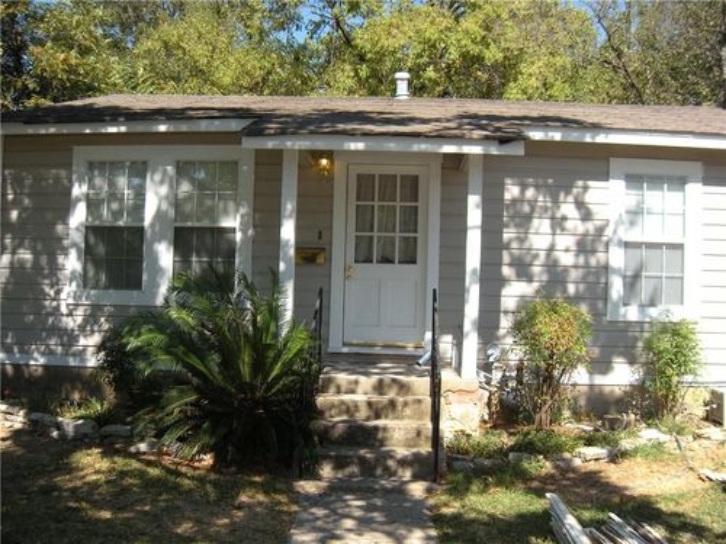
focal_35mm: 35
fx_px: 734
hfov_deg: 52.6
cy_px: 272
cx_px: 363
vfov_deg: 40.7
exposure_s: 1/477
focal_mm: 5.9
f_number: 3.8
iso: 89
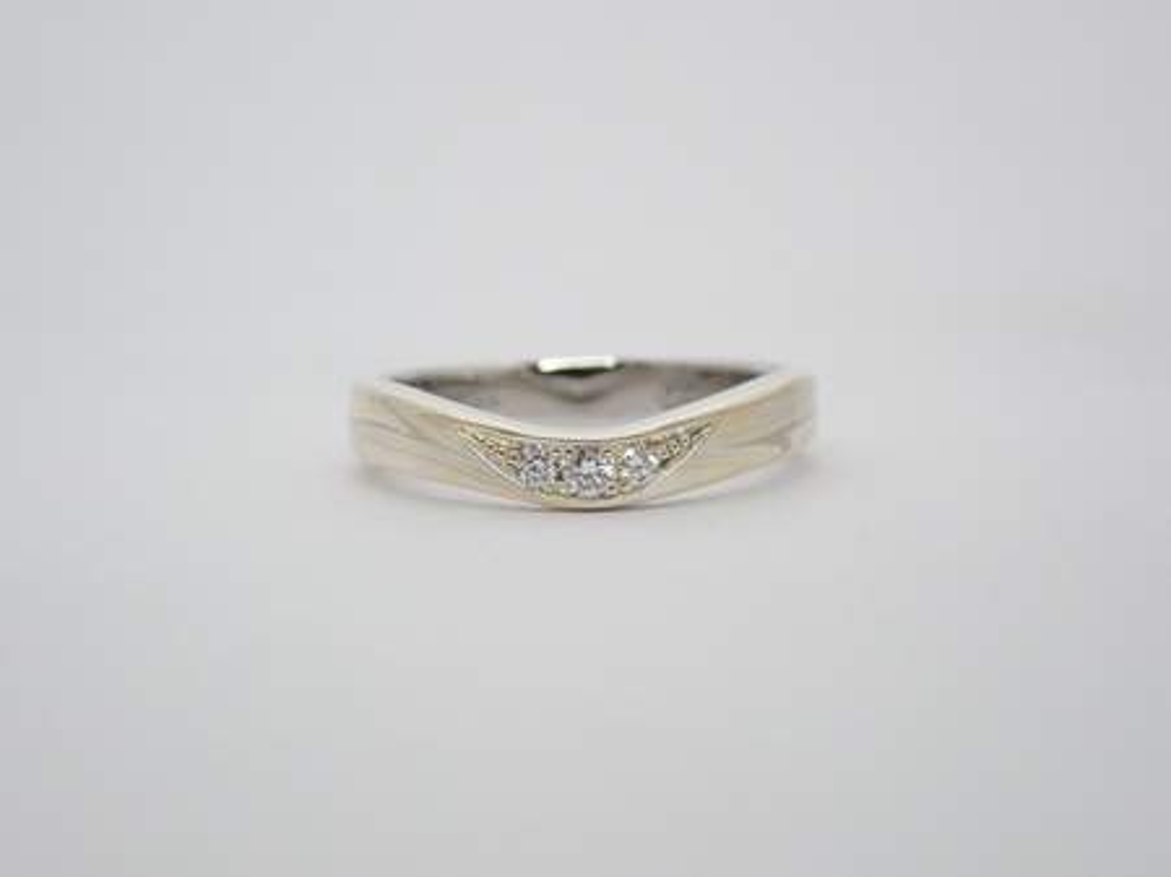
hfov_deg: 23.8
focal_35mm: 82
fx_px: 2772
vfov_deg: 18.0
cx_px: 586
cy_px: 438
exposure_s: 1/125
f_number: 4.3
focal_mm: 14.62
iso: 200
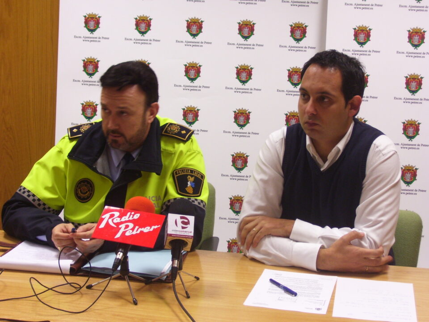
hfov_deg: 27.8
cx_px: 214
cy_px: 161
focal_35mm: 70
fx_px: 868
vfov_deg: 21.0
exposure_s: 1/15
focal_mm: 11.6
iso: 160
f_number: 4
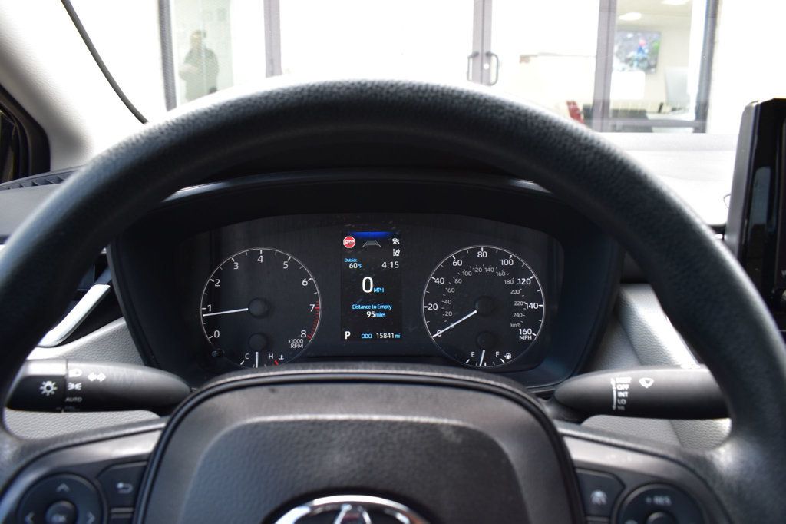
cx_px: 393
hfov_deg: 67.4
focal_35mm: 27
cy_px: 262
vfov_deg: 47.9
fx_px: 589
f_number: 6.3
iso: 450
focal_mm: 18
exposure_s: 1/15
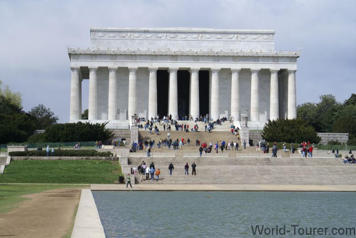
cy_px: 119
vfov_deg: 13.1
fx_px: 1040
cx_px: 178
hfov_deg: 19.4
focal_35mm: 105
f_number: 9
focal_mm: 70
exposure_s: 1/250
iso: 100
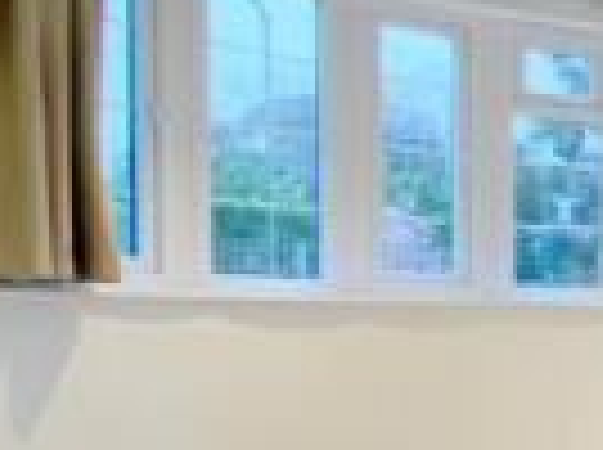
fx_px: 1061
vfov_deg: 23.6
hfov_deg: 19.5
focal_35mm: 61
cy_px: 358
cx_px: 1181
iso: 125
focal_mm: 2.22
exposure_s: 1/25
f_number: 2.2
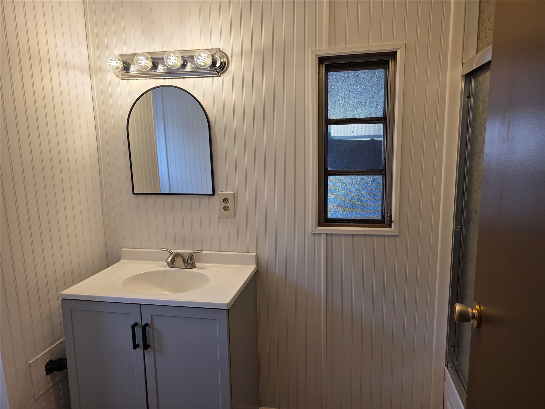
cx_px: 272
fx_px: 362
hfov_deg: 73.9
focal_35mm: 23
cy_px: 204
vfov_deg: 58.9
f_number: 1.7
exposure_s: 1/120
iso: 40
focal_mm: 6.3
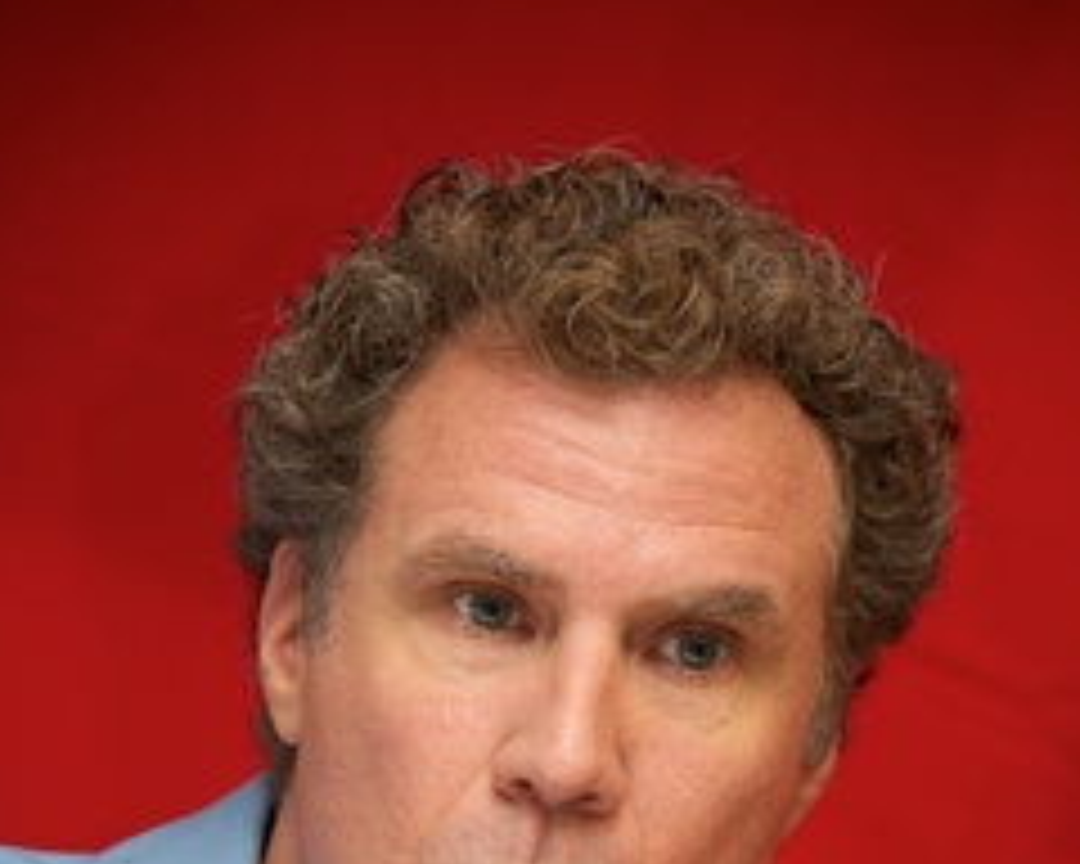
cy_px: 873
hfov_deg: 6.2
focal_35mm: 312
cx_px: 585
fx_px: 9973
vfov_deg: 5.0
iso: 640
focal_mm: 200
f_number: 5.6
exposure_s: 1/60
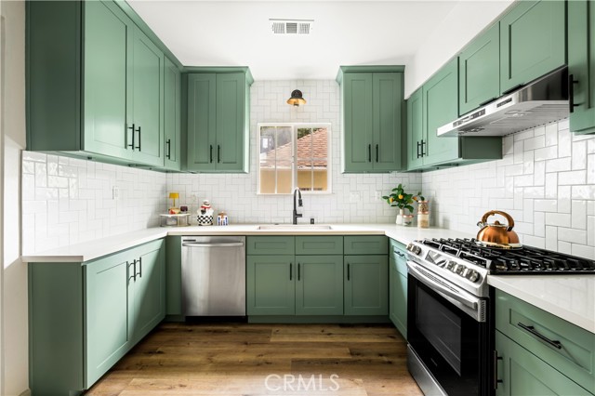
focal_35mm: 16
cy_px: 198
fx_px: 264
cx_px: 298
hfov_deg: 96.8
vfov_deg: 73.7
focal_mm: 16
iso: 64
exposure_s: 1/2.5
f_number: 10
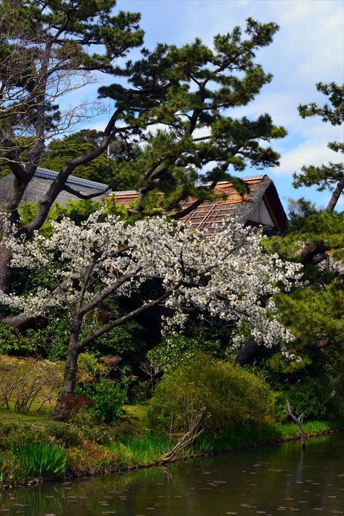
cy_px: 258
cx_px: 172
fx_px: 888
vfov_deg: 32.4
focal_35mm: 62
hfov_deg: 21.9
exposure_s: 1/500
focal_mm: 62
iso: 400
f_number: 11
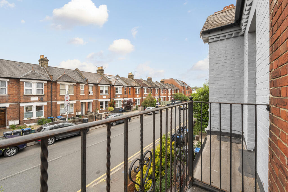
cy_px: 96
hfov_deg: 104.3
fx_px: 112
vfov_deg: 81.1
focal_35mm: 14
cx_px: 144
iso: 400
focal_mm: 14
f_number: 8
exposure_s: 1/160
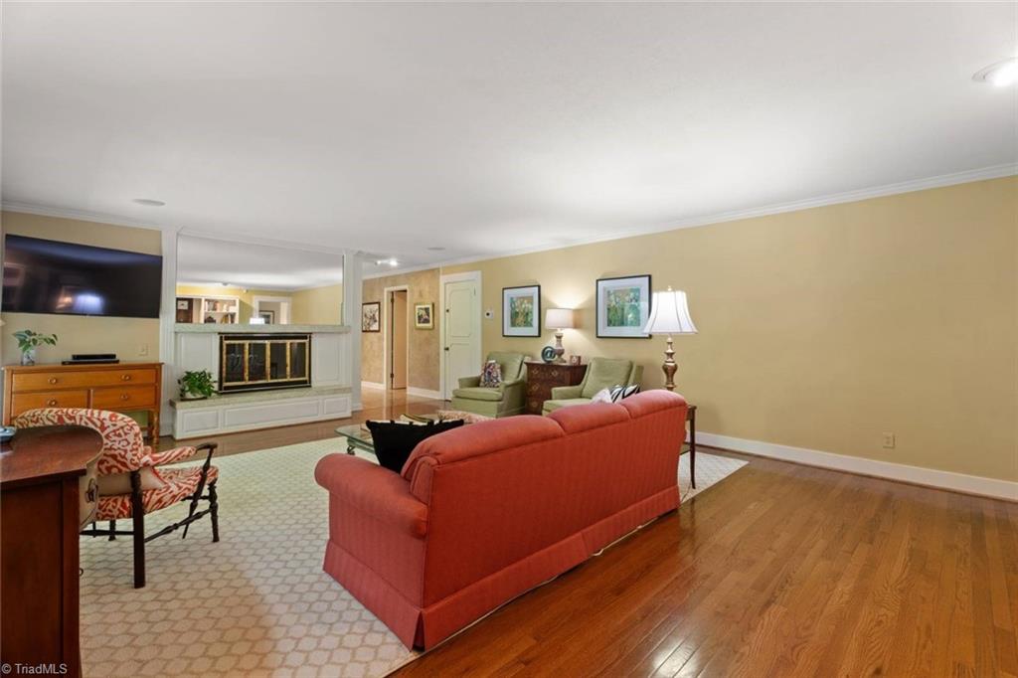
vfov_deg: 73.7
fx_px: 452
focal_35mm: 16
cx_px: 509
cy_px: 339
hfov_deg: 96.8
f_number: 8
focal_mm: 16
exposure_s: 1
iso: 320
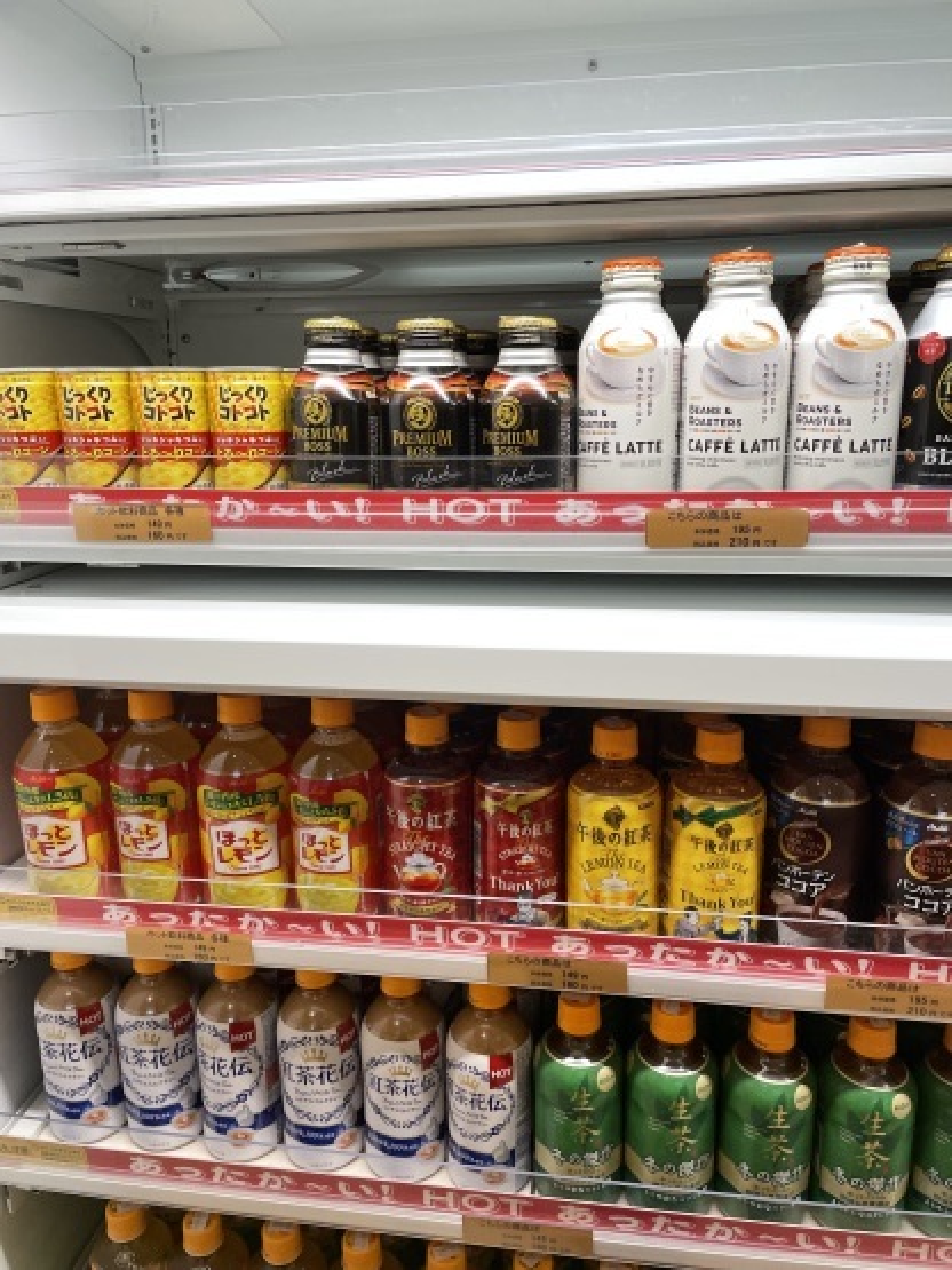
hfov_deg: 53.0
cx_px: 476
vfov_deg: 67.3
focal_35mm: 26
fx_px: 954
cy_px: 635
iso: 100
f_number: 1.6
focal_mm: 4.2
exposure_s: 1/100
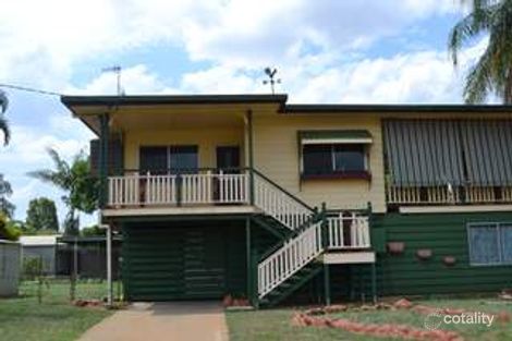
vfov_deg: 34.2
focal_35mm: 39
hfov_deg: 49.6
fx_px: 554
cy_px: 170
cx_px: 256
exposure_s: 1/250
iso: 100
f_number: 8
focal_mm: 26
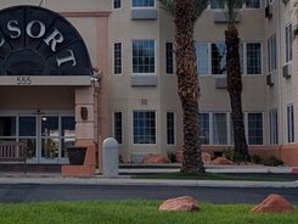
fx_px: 861
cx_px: 23
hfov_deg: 19.2
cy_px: 71
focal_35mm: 100
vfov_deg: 14.8
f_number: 1.68
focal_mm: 6.9
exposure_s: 1/2577
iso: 20
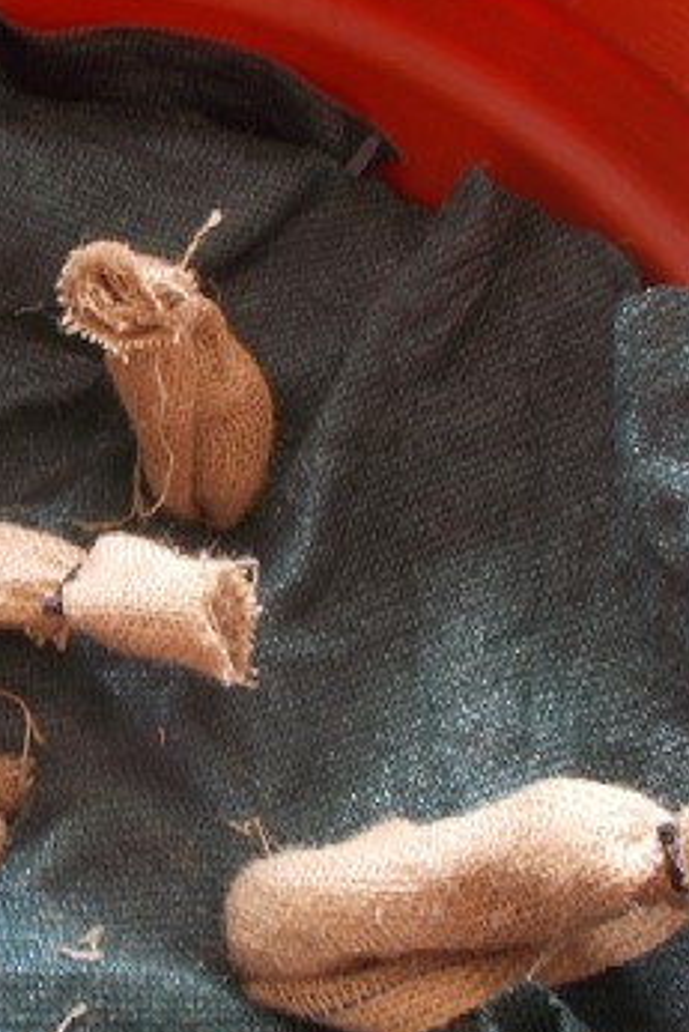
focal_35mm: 50
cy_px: 600
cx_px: -24
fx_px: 1434
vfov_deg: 39.5
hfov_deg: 25.5
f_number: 3.2
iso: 100
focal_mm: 4.6
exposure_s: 1/25
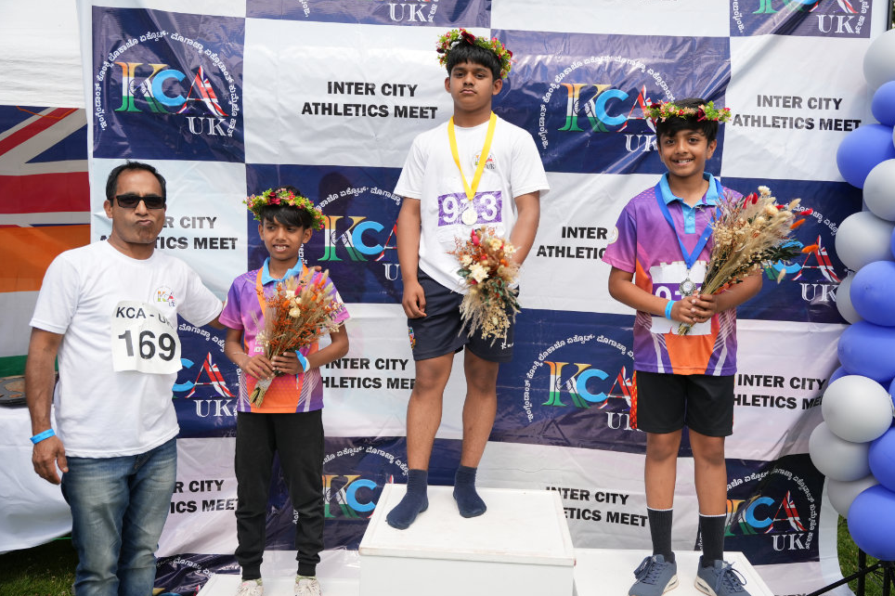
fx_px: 870
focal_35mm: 35
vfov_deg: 37.8
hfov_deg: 54.4
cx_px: 465
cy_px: 285
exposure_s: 1/2500
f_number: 2.8
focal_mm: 33
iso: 250
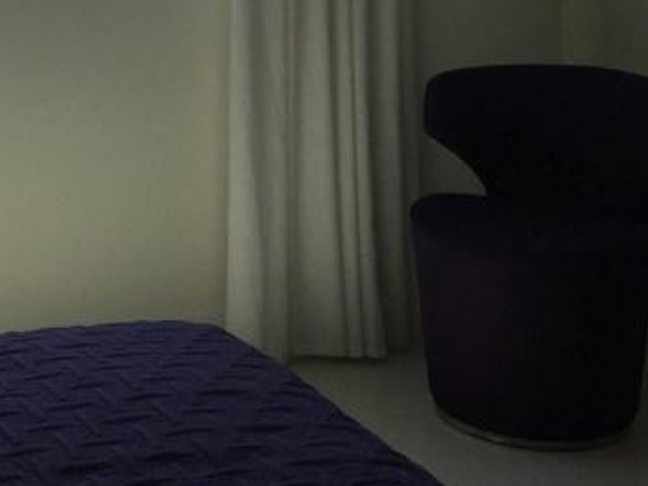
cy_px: -23
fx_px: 1535
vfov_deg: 17.5
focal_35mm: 82
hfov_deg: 22.5
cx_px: -67
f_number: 2.2
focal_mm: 4.15
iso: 32
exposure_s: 1/1068
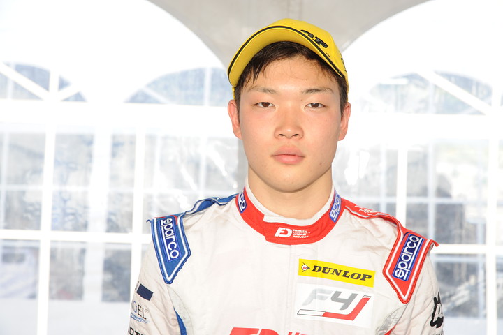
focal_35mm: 70
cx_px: 252
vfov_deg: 19.5
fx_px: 978
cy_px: 168
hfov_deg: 28.8
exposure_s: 1/180
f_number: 6.7
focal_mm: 70
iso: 400
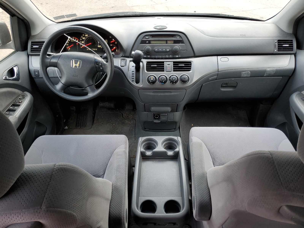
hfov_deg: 67.3
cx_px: 152
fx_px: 228
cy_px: 114
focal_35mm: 26
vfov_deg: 53.1
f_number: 1.5
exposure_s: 1/60.2
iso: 53
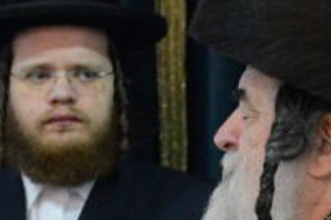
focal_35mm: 535
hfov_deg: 3.9
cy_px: 234
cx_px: 99
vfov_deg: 2.6
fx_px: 4919
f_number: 5.3
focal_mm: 105
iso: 5000
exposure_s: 1/80
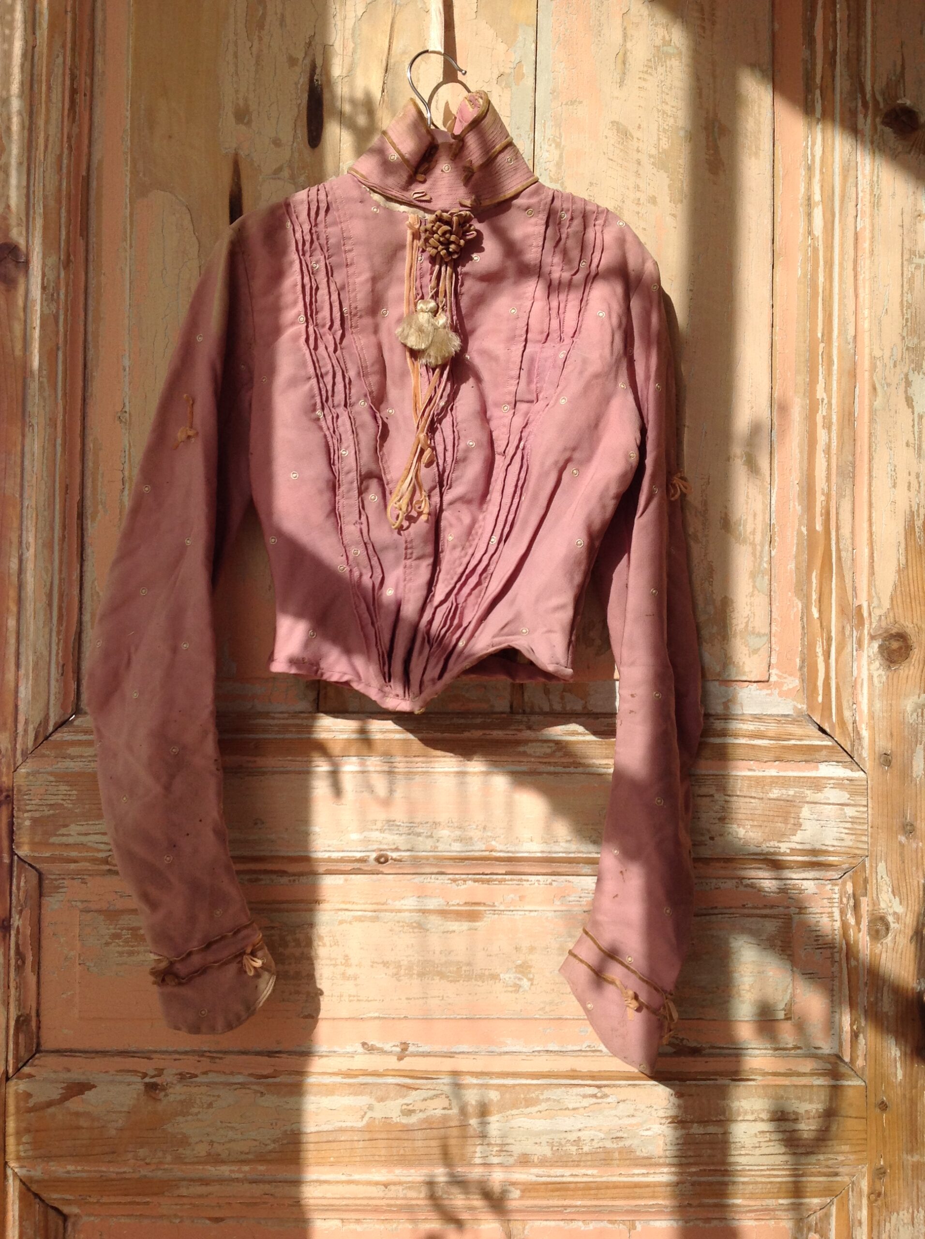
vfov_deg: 52.7
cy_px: 620
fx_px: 1250
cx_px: 462
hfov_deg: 40.6
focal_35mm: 35
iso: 50
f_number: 2.4
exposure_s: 1/1592
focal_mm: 4.28
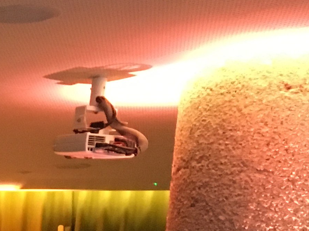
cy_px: 517
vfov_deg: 10.1
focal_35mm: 131
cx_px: -319
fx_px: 1169
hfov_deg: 13.0
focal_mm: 4.15
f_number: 2.2
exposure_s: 1/25
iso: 200
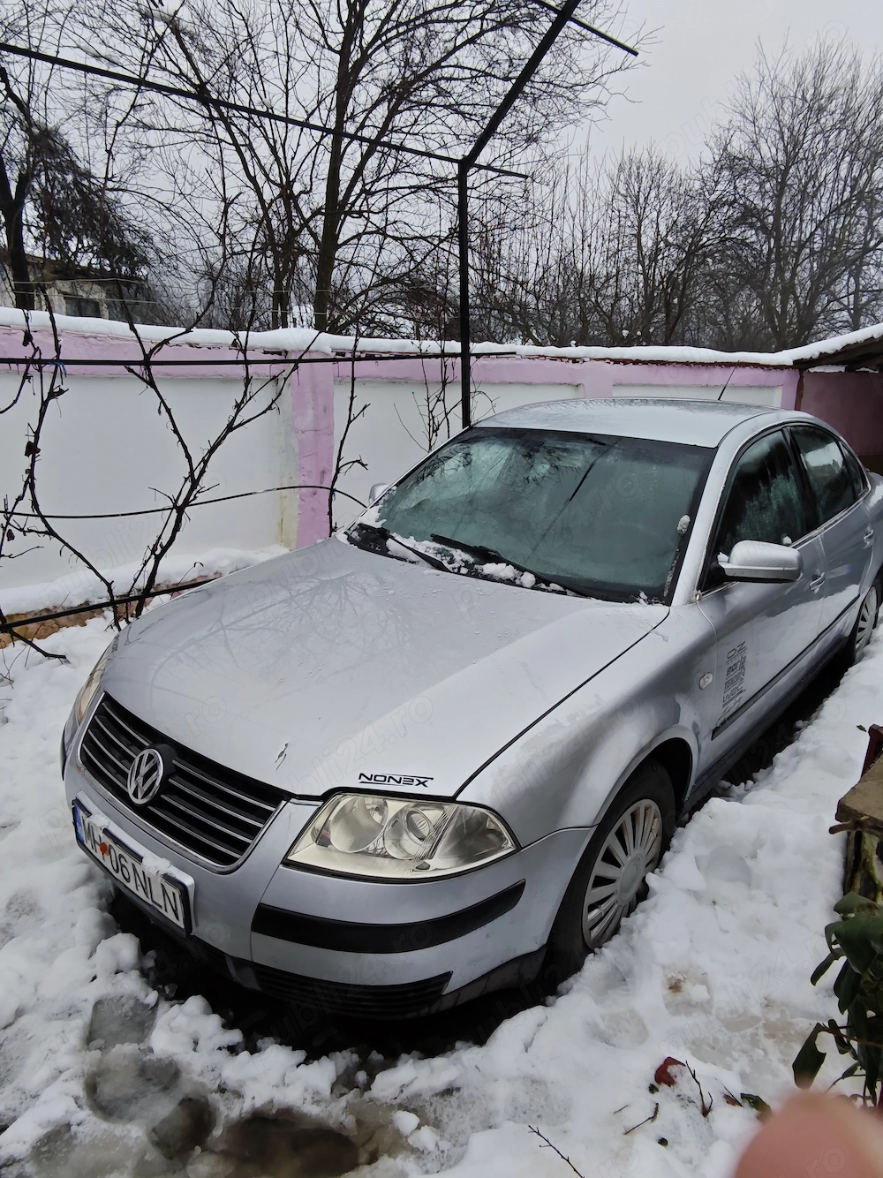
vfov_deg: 76.4
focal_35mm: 22
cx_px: 442
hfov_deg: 61.1
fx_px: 748
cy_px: 589
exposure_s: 1/182
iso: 50
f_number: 2.2
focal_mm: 2.16
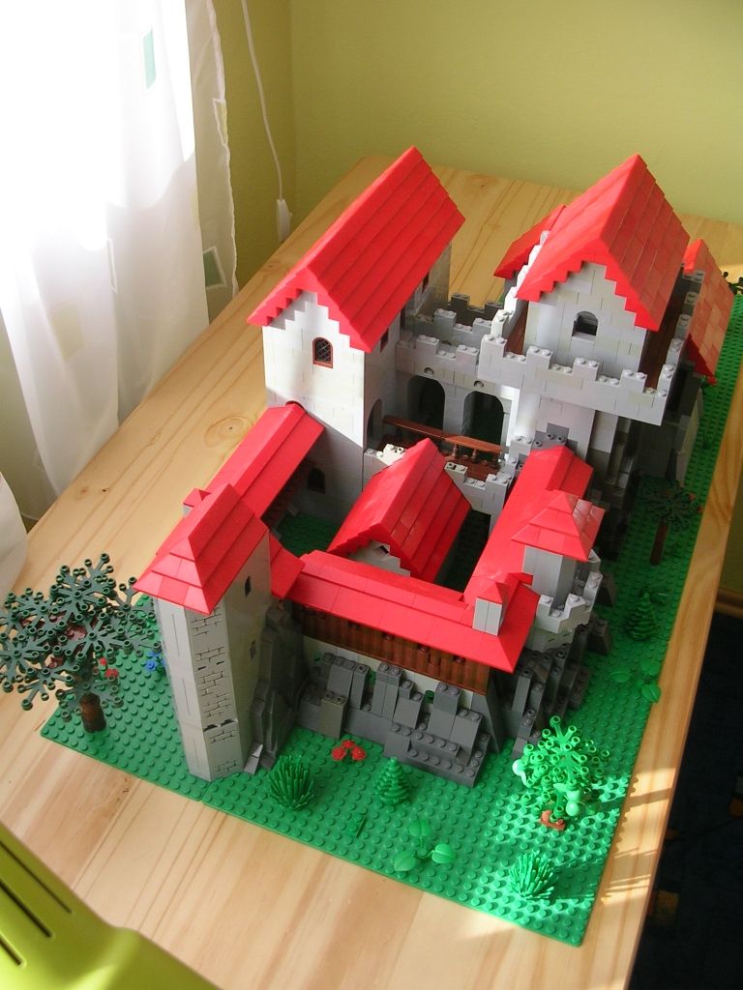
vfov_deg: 49.0
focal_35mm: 38
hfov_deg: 37.7
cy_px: 495
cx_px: 372
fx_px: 1088
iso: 50
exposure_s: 1/93
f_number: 2.8
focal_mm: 5.8
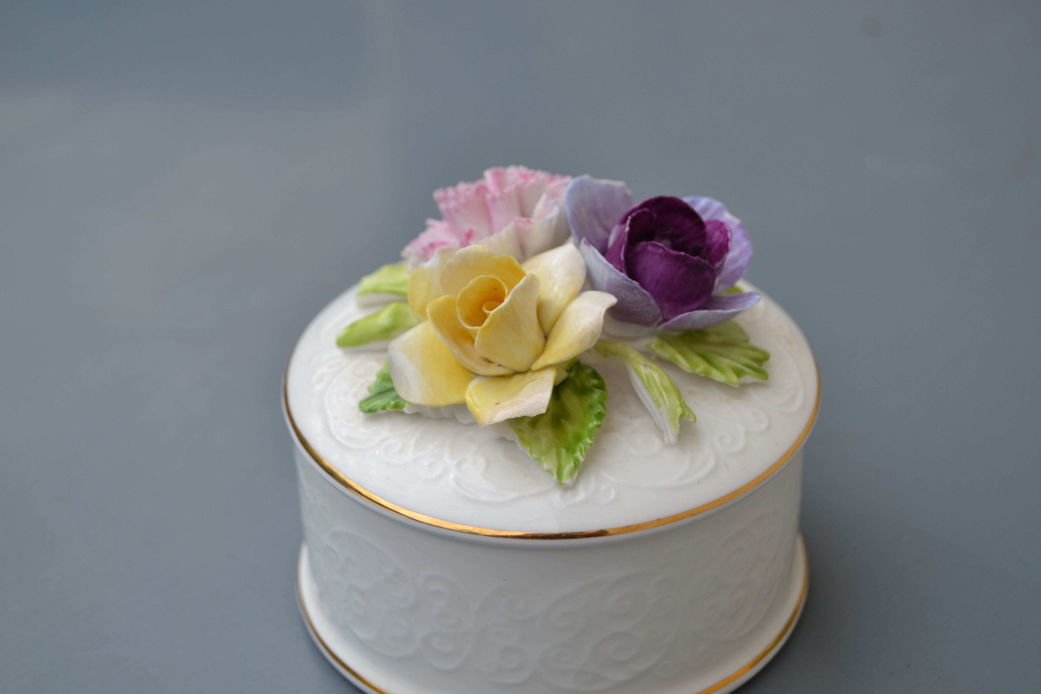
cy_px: 347
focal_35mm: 82
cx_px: 520
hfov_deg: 24.6
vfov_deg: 16.6
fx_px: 2385
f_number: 8
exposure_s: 1/250
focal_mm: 55
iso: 100
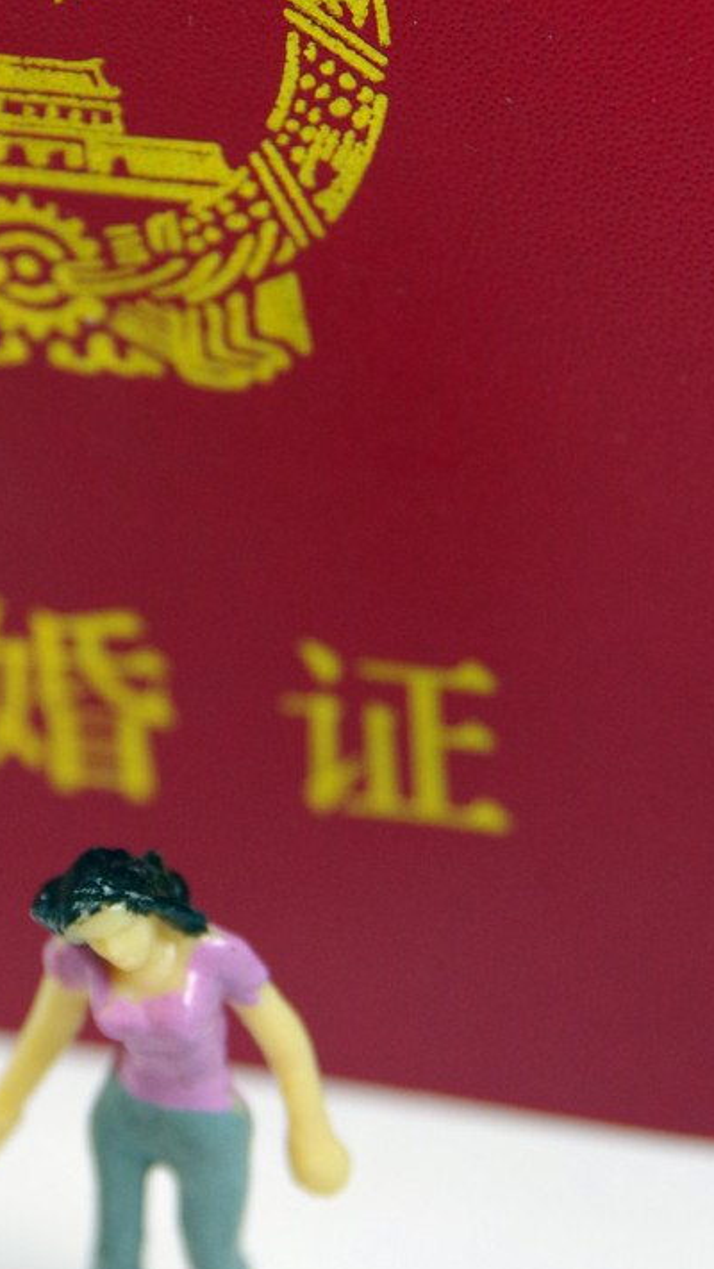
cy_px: 682
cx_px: 33
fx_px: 12014
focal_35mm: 357
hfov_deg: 3.4
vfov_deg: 6.0
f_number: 5.6
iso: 800
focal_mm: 135
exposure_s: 1/100
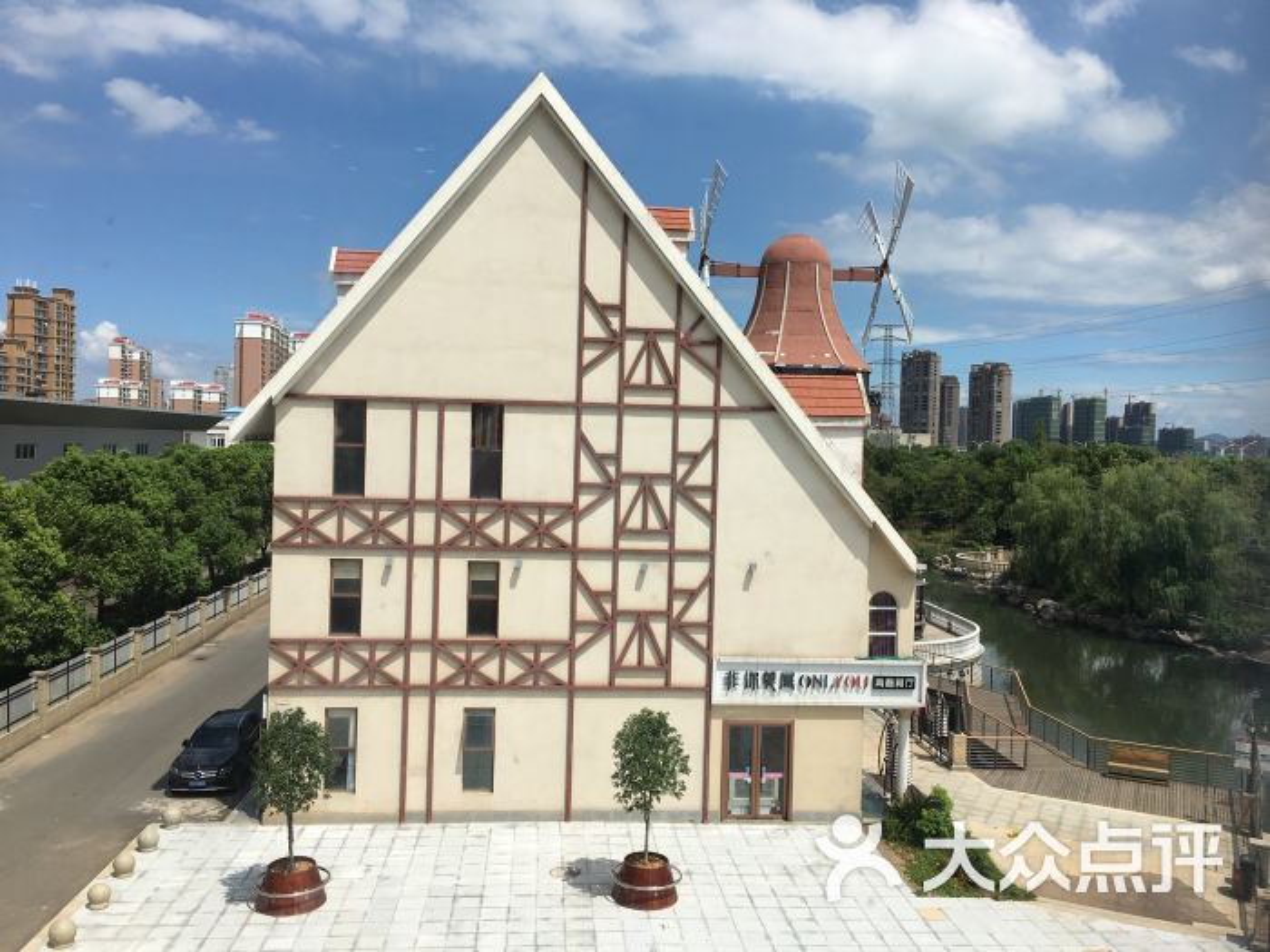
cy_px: 476
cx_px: 635
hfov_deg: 61.7
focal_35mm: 29
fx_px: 1064
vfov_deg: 48.2
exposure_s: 1/2262
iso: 25
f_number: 2.2
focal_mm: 4.15
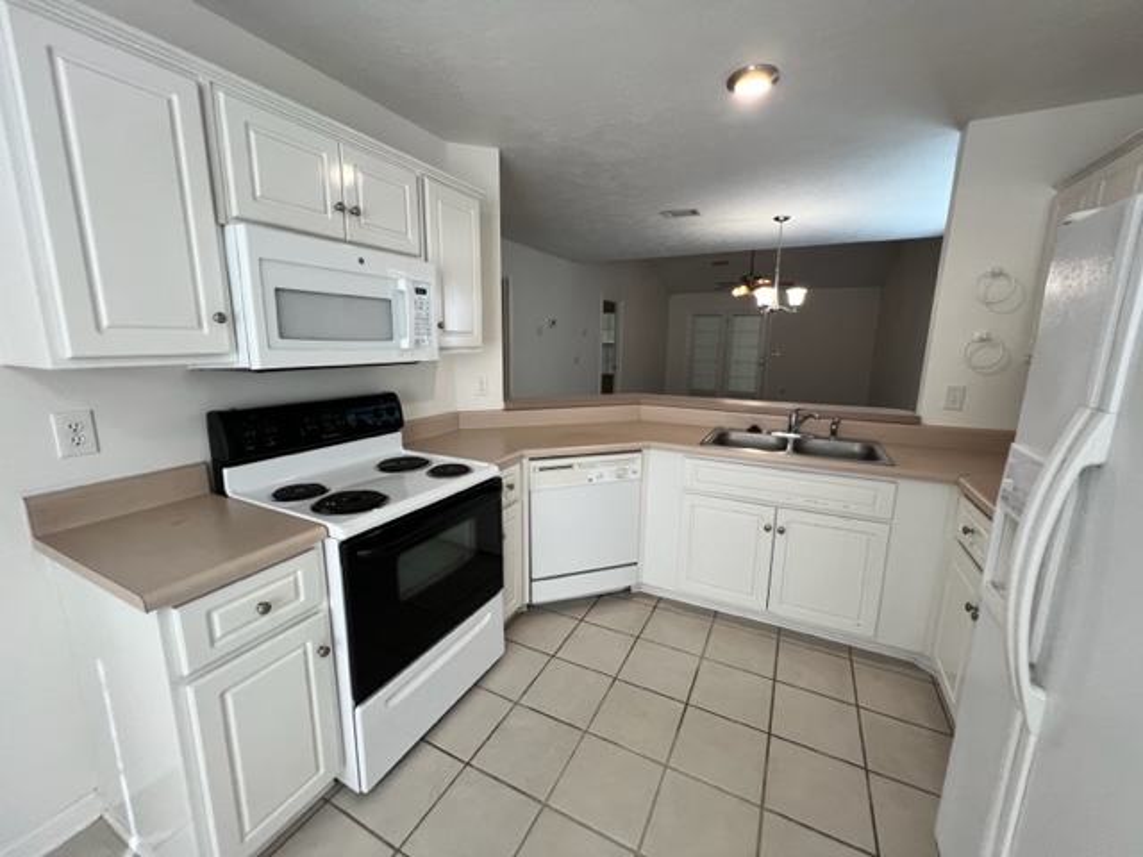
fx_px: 429
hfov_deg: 106.2
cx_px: 572
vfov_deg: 89.9
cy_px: 428
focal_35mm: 13
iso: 125
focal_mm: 1.57
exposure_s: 1/120
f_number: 1.8
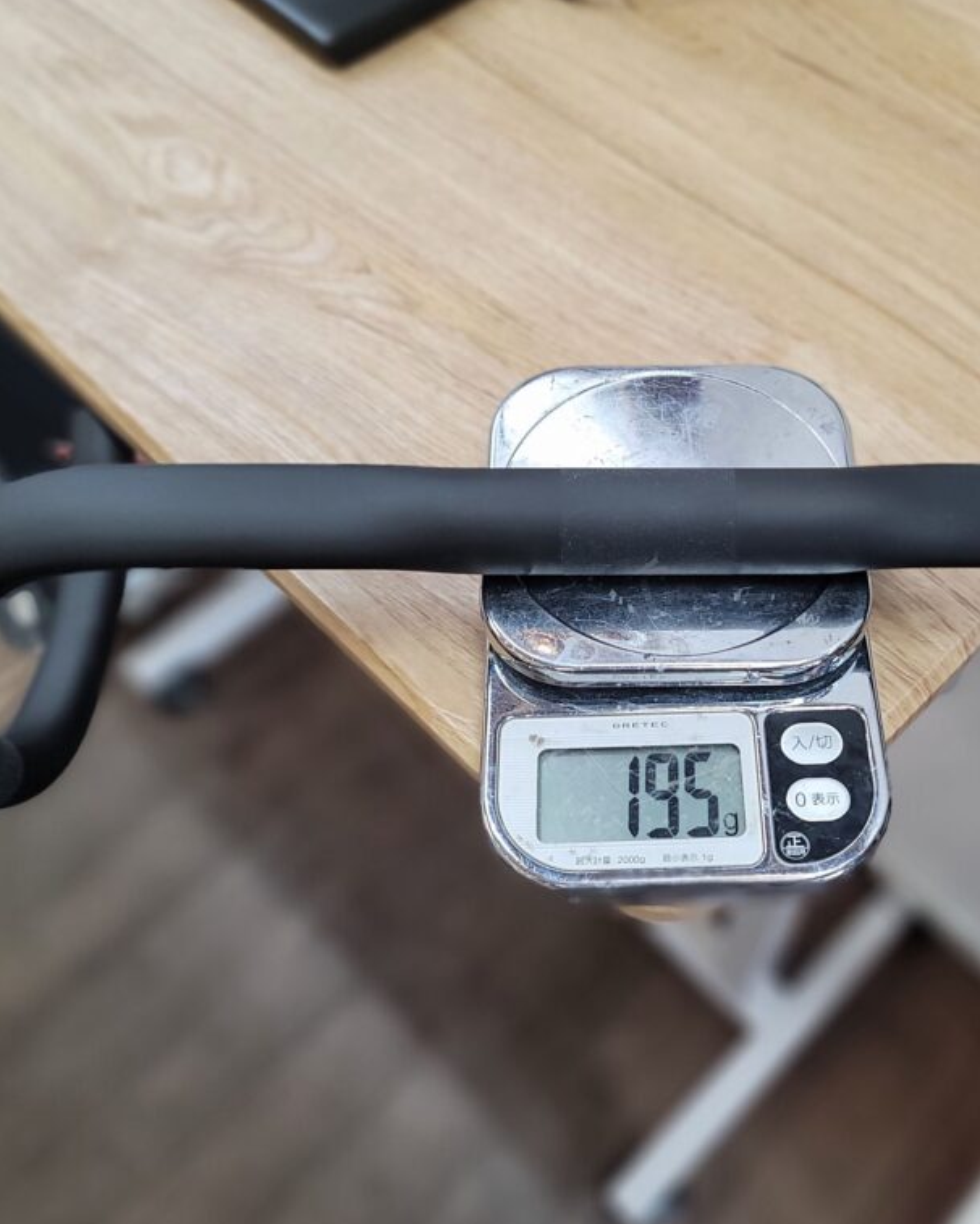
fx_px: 1196
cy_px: 614
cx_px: 645
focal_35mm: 33
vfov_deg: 54.2
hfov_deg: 44.0
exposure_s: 1/100
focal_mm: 7
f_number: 1.8
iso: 200
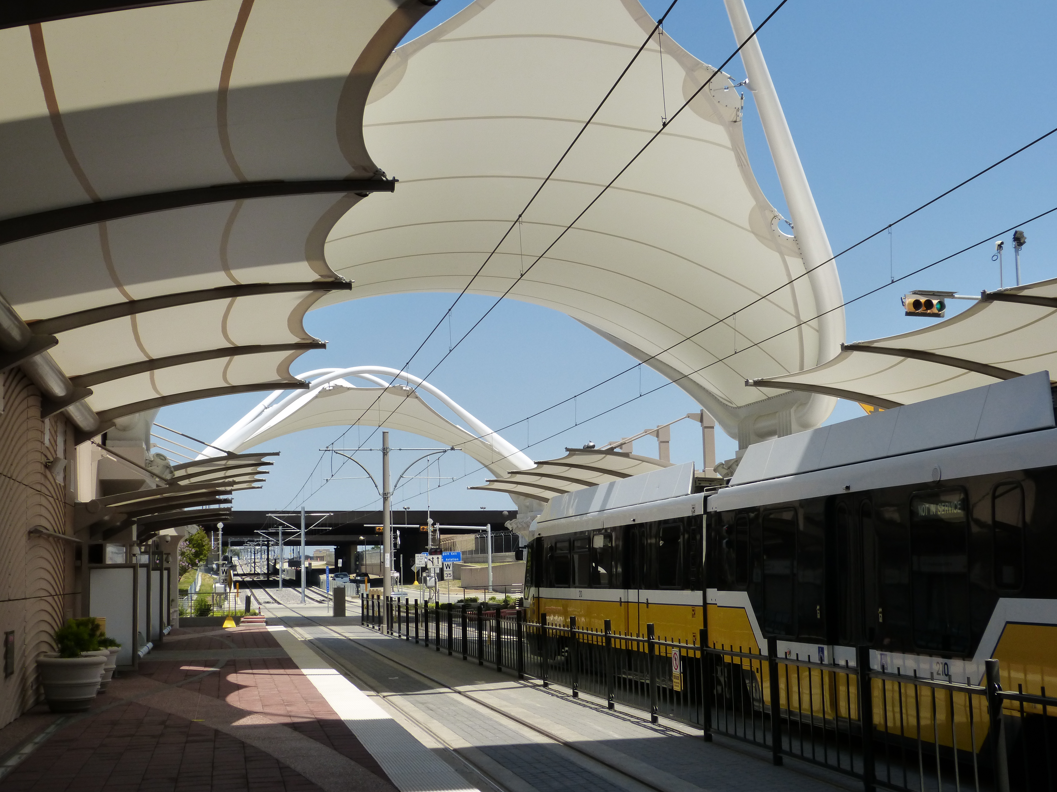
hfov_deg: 42.1
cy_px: 399
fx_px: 1374
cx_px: 523
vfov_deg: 32.2
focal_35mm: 45
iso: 160
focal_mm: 7.9
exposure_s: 1/1300
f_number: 4
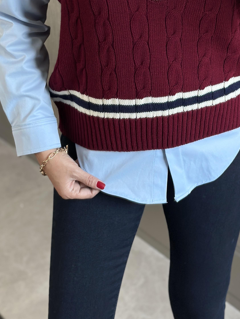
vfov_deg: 22.5
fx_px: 795
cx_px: 147
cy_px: 71
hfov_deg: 17.2
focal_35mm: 86
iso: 160
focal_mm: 6.86
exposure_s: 1/60
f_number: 1.78
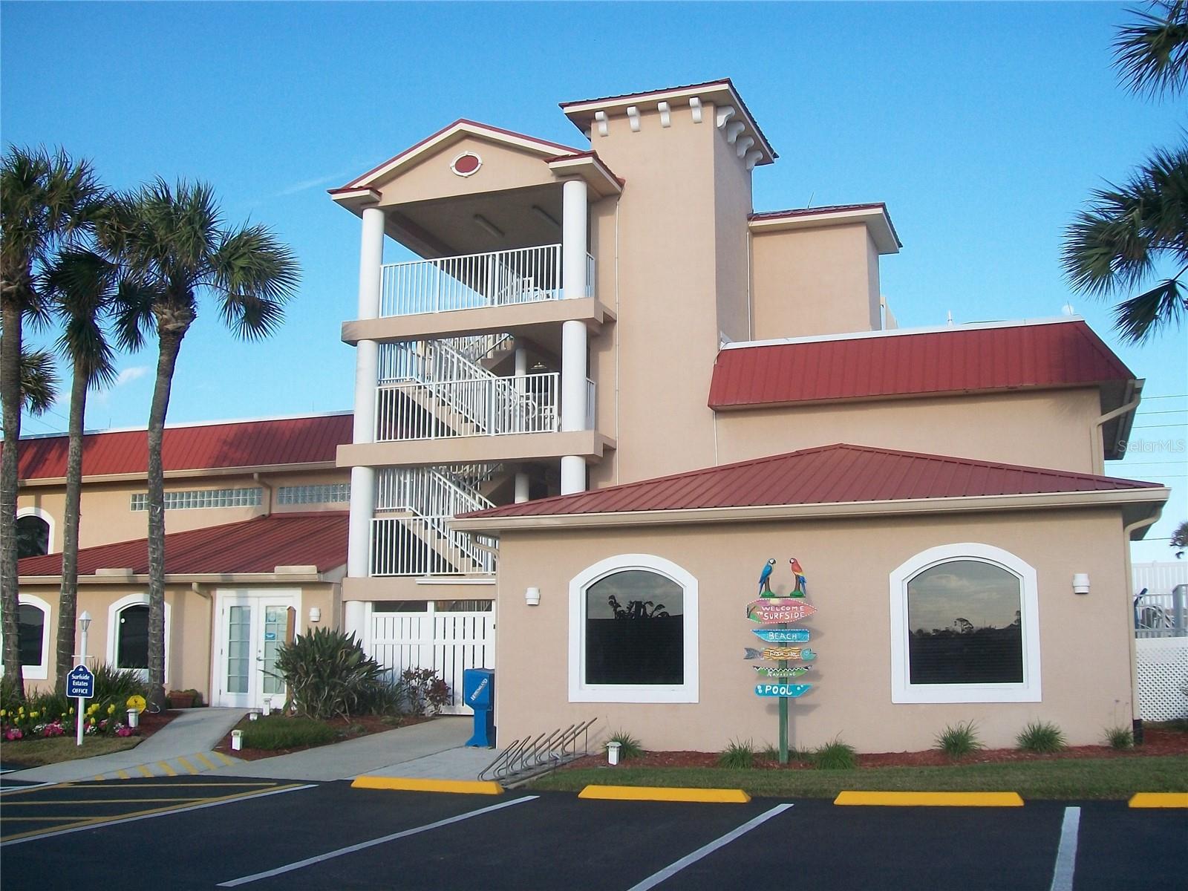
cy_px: 446
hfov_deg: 51.4
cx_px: 594
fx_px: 1235
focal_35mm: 36
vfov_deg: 39.7
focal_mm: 6
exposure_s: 1/640
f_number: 2.7
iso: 80
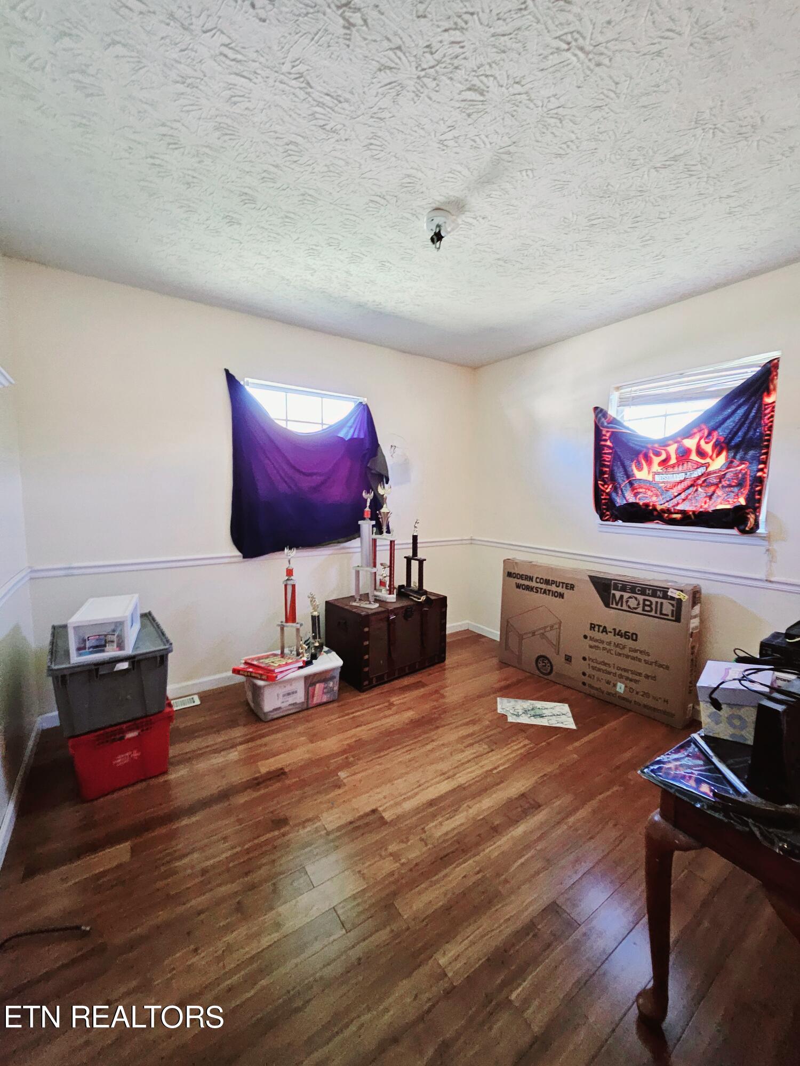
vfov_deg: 106.2
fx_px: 401
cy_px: 533
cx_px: 400
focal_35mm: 13
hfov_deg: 89.9
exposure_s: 1/30
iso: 400
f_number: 2.2
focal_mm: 1.74
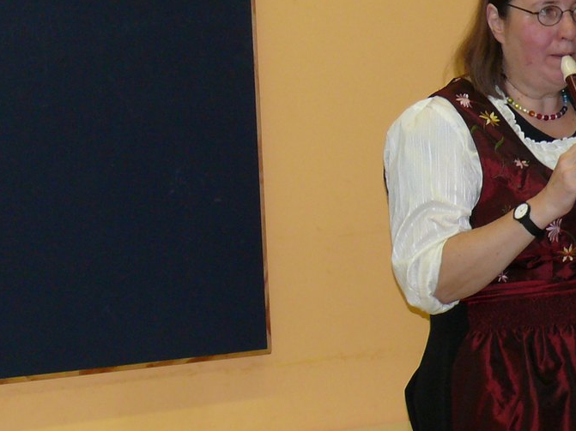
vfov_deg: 8.9
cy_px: 153
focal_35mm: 167
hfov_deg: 11.7
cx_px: 642
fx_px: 2778
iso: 160
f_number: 3.2
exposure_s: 1/30
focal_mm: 11.8
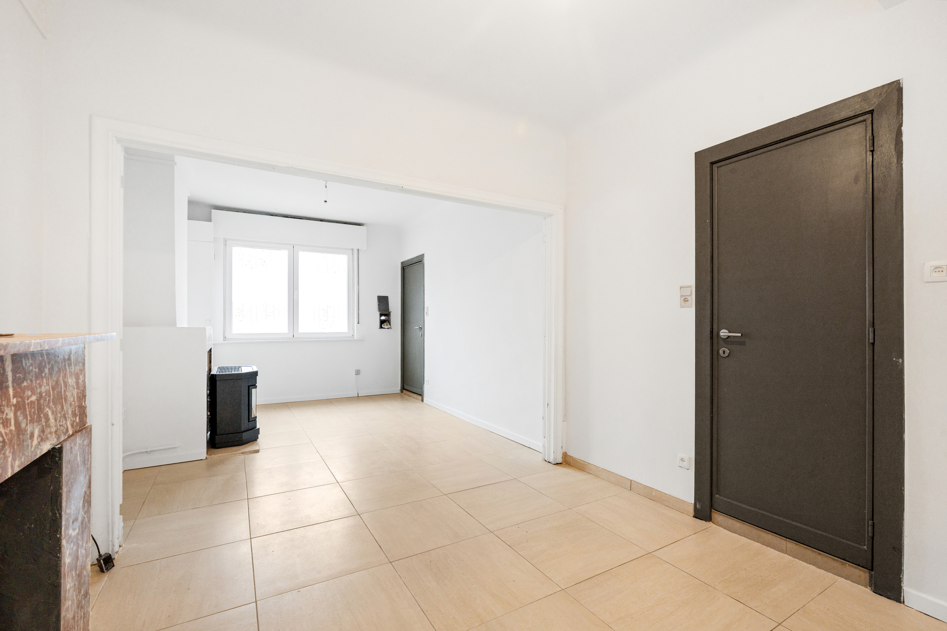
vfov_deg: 73.7
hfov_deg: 96.7
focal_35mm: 16
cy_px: 316
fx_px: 421
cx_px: 474
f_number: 11
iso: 250
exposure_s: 1/6
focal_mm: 16
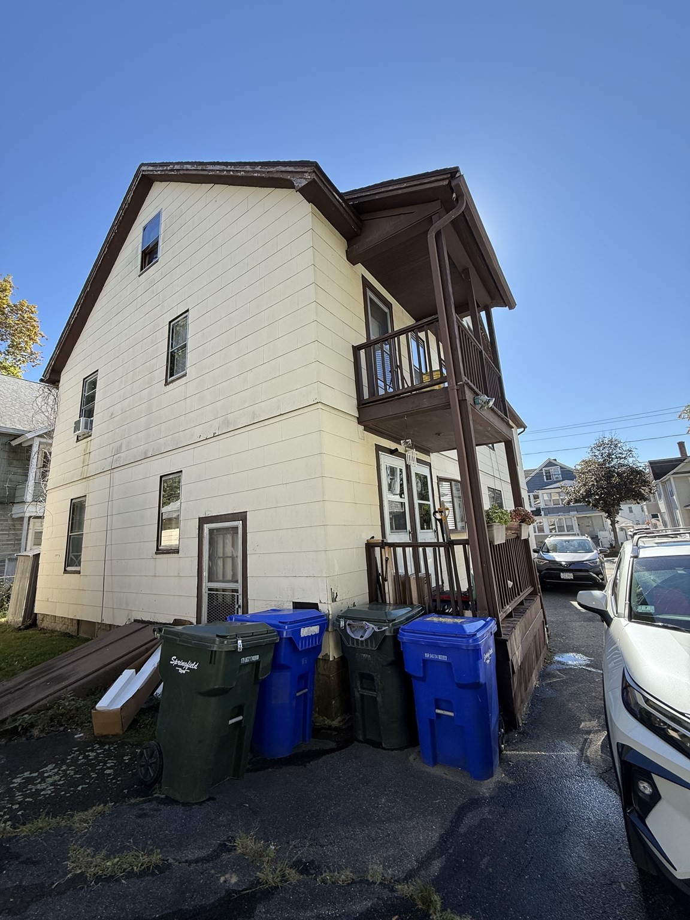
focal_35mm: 14
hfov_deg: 85.7
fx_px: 372
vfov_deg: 102.1
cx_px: 345
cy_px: 460
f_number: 2.2
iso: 50
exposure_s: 1/482
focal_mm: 2.22
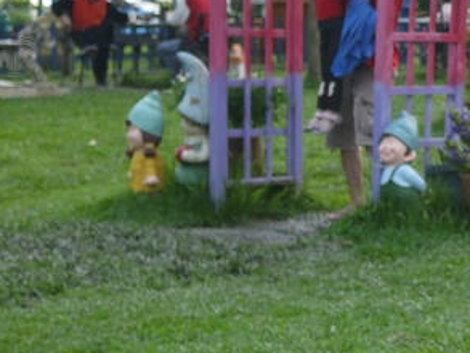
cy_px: 47
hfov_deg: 11.4
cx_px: 752
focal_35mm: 164
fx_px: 2228
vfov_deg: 9.0
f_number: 2.2
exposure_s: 1/1600
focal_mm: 20
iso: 160
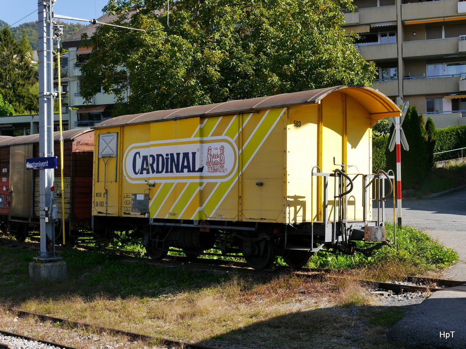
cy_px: 174
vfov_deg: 26.1
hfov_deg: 34.3
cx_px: 233
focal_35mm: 56
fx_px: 754
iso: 160
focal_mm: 28
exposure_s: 1/250
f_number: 8
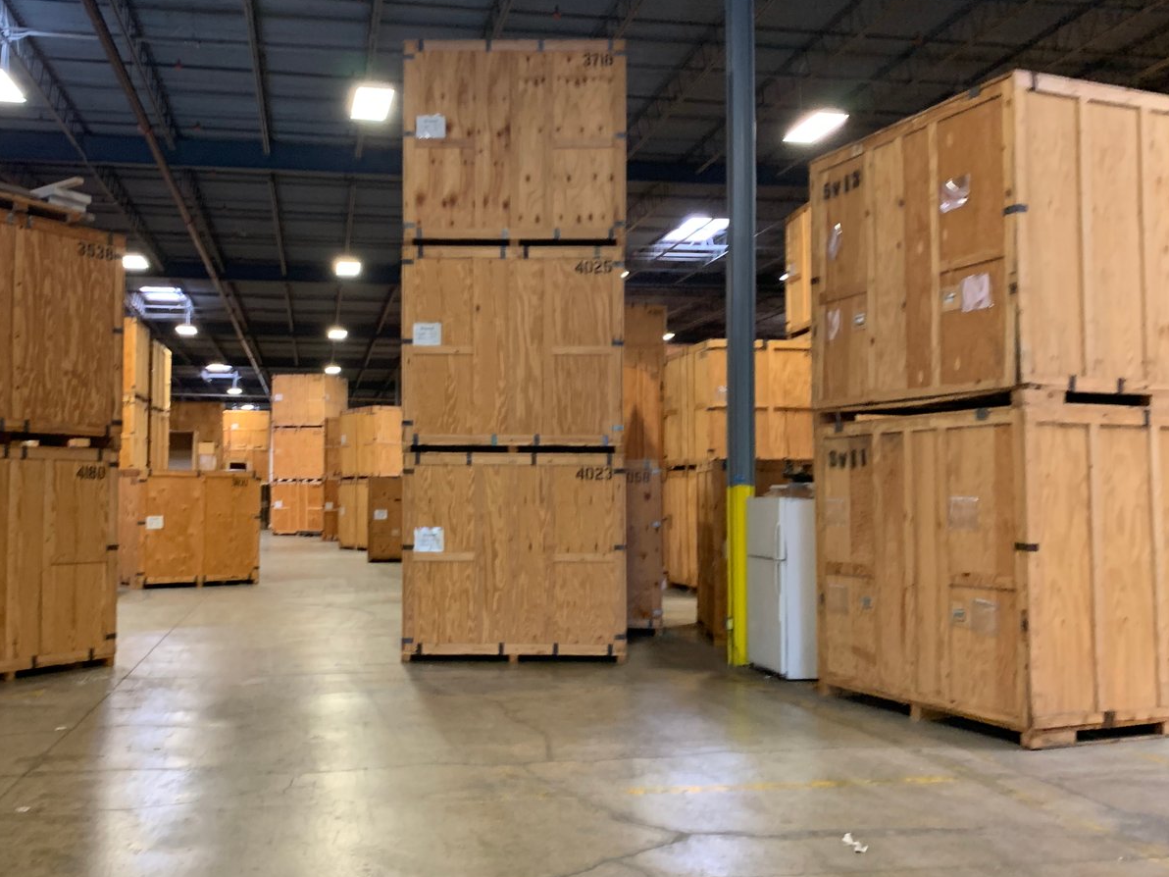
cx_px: 518
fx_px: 1114
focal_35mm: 33
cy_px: 440
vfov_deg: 42.9
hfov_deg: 55.2
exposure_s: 1/60
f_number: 1.8
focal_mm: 4.25
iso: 250
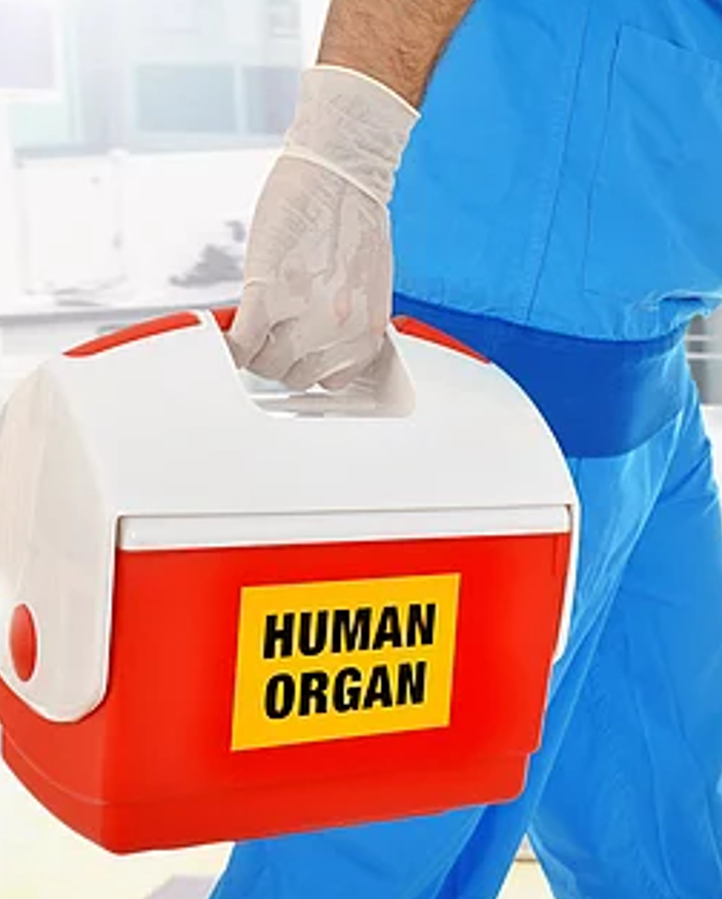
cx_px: 576
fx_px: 1946
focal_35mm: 73
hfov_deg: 20.8
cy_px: 448
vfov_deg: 26.0
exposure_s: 1/200
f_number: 14
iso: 200
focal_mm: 34
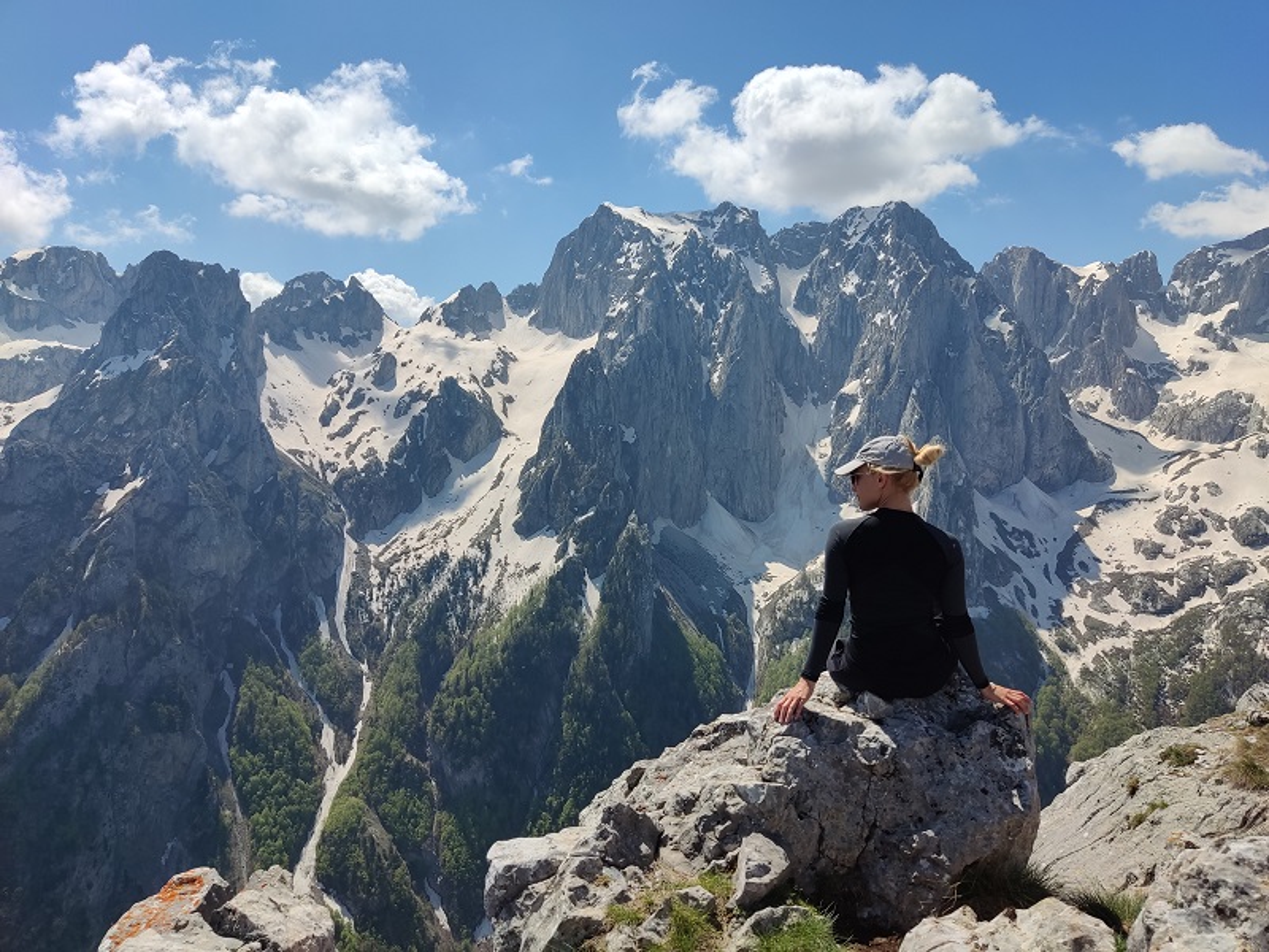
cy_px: 476
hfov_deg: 69.4
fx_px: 916
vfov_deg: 54.9
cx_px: 634
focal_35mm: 25
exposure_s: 1/2859
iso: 50
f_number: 1.79
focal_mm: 4.71
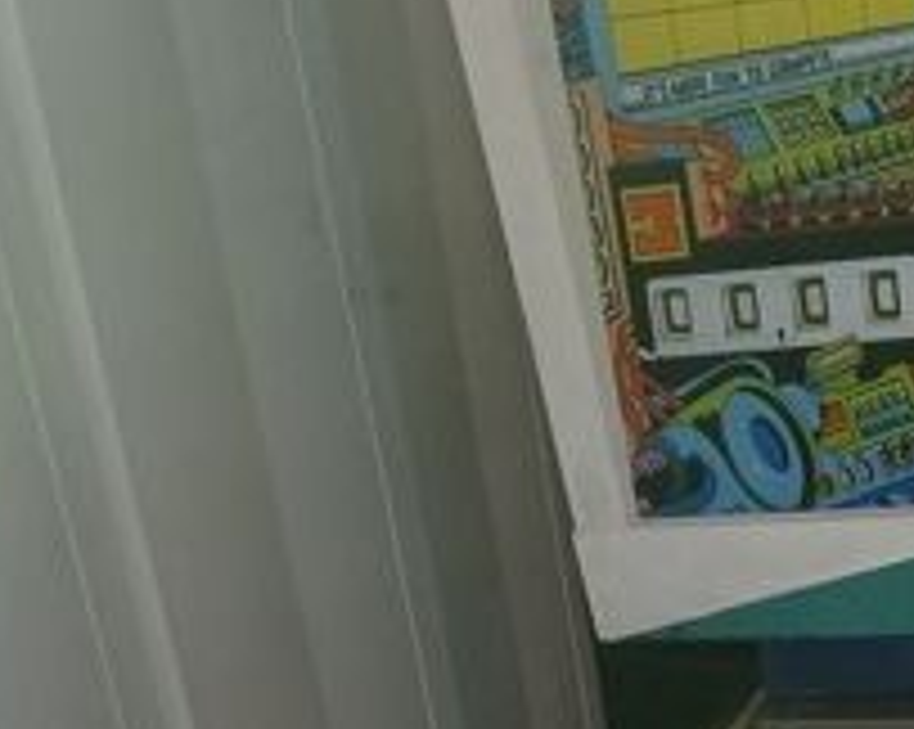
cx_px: 734
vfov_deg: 16.8
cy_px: 1188
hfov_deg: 23.5
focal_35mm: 80
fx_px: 2162
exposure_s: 1/50
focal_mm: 3.98
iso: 250
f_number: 1.8
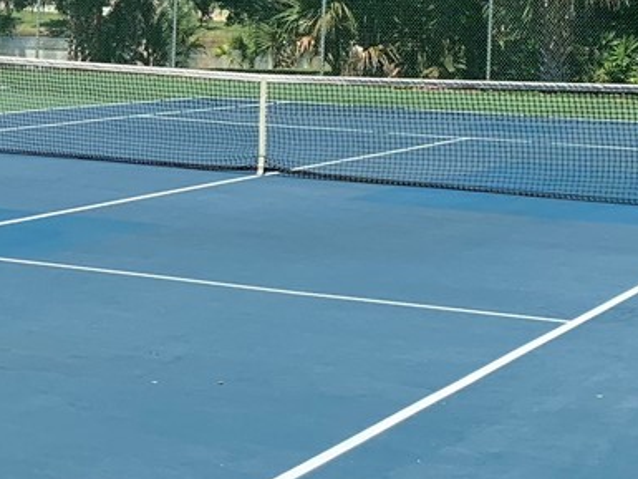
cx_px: -138
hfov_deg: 17.3
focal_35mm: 108
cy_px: 28
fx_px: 1991
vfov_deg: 13.6
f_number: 1.8
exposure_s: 1/1779
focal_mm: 4.25
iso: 25
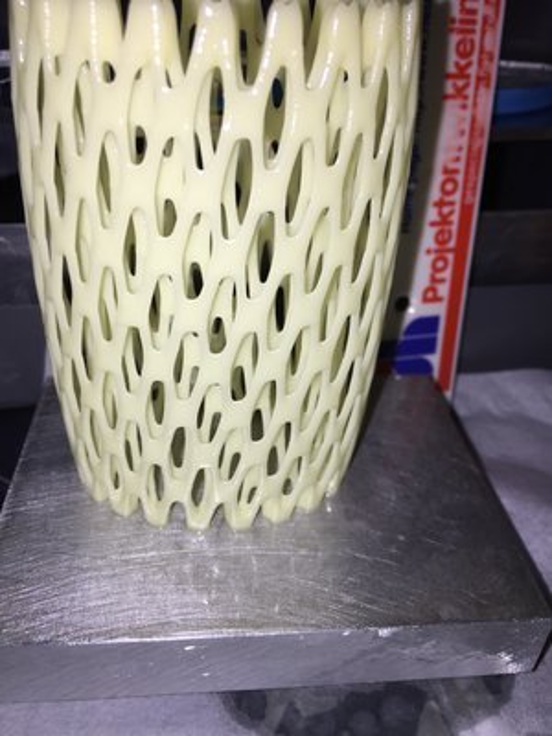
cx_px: 276
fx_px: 617
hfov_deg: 48.2
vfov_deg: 61.7
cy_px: 368
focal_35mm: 29
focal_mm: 4.15
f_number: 2.2
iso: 32
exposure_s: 1/408
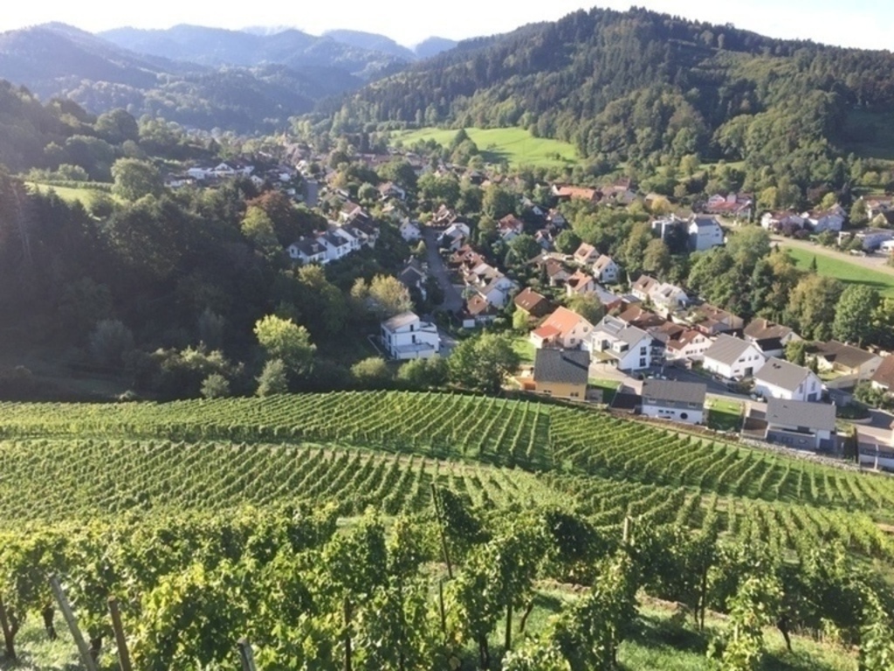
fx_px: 749
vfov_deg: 48.2
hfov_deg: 61.7
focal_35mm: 29
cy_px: 336
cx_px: 447
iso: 32
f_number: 2.2
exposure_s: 1/573
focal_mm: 4.15
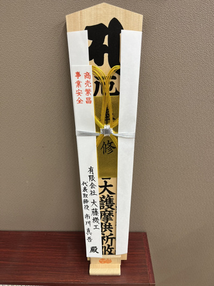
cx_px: 107
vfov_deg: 67.3
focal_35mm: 26
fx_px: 215
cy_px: 143
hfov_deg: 53.0
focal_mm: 5.1
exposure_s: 1/120
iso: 64
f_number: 1.6
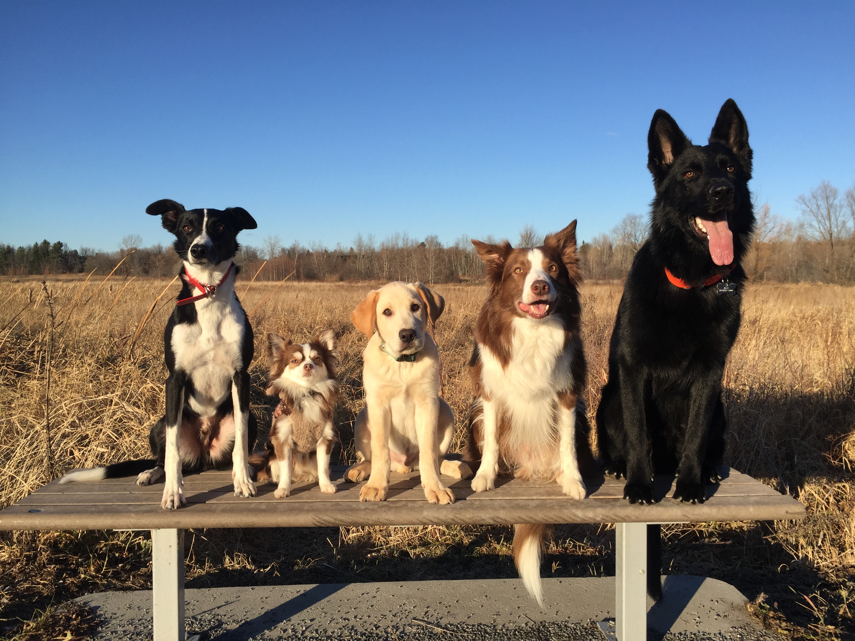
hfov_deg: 61.7
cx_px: 428
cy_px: 320
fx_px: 716
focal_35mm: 29
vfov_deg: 48.2
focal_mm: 4.15
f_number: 2.2
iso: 32
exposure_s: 1/1647
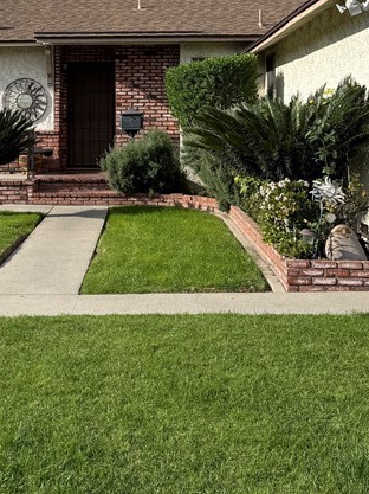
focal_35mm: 59
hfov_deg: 24.6
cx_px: 102
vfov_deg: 31.5
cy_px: 70
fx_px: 840
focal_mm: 6.76
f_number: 1.78
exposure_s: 1/3953
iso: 80
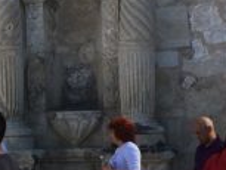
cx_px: -40
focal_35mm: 194
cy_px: 112
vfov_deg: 7.7
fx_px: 1268
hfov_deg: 10.0
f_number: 2.2
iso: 32
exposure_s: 1/942
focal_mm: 4.15
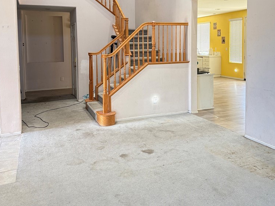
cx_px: 138
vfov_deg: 42.0
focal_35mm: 33
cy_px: 59
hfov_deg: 55.3
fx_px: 262
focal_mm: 6.76
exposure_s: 1/120
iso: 320
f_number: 1.78
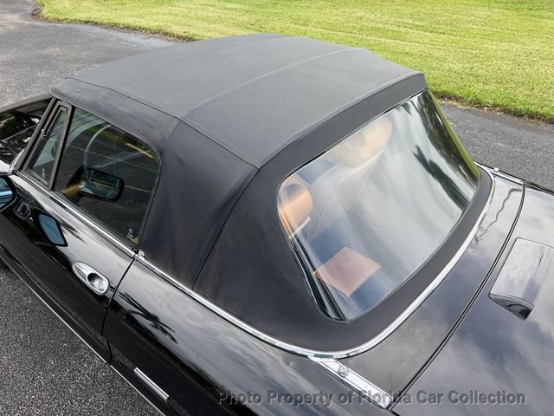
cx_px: 277
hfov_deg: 71.6
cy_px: 208
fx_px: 384
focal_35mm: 24
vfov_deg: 56.8
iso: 80
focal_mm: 6.76
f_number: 1.78
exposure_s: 1/955
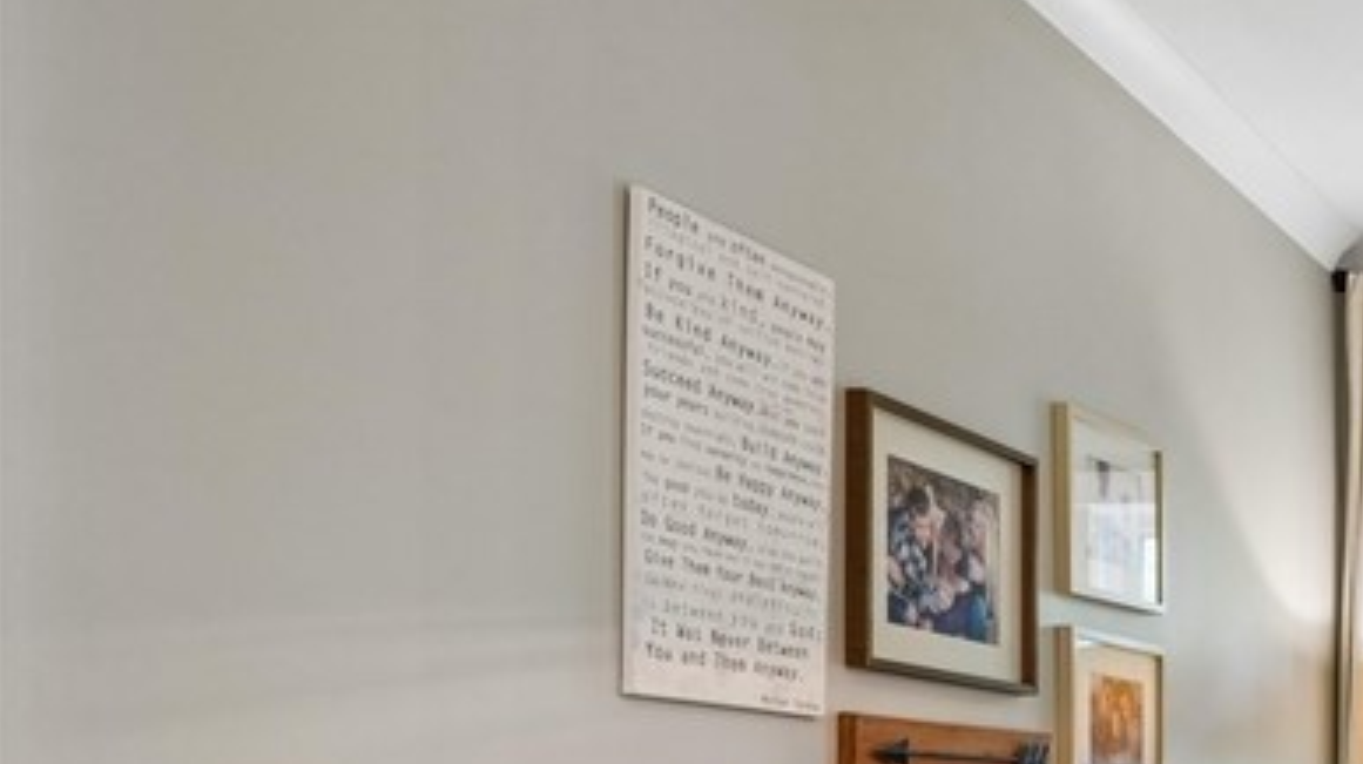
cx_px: 1905
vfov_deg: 22.8
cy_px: 790
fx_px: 1806
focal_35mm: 50
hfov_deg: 29.8
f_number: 8
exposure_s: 1/3.33
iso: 200
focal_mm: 17
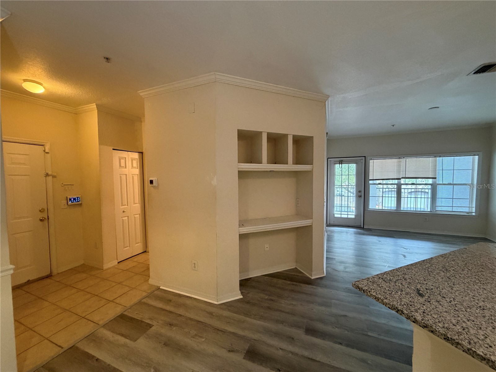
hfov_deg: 102.1
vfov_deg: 85.7
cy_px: 186
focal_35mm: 14
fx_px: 201
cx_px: 248
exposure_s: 1/60
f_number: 2.2
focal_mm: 2.22
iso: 500
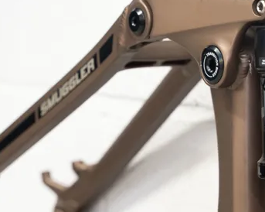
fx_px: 1082
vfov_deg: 11.2
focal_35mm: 138
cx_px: 249
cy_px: 137
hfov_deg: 13.8
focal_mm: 63
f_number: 5
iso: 1600
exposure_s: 1/50
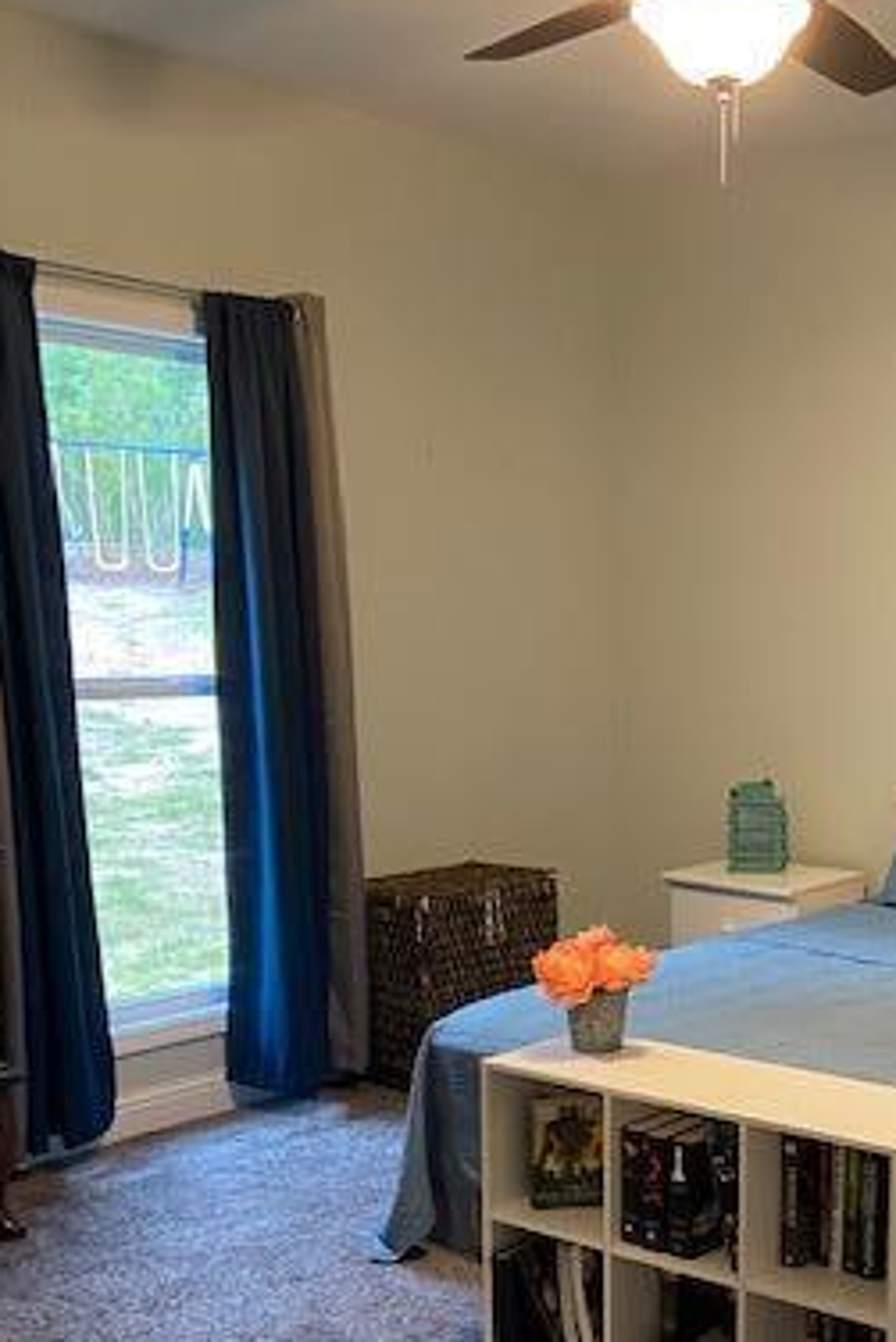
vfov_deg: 42.0
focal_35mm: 46
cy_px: 924
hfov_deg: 28.3
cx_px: 778
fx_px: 1716
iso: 400
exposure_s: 1/40
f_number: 1.8
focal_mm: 4.25
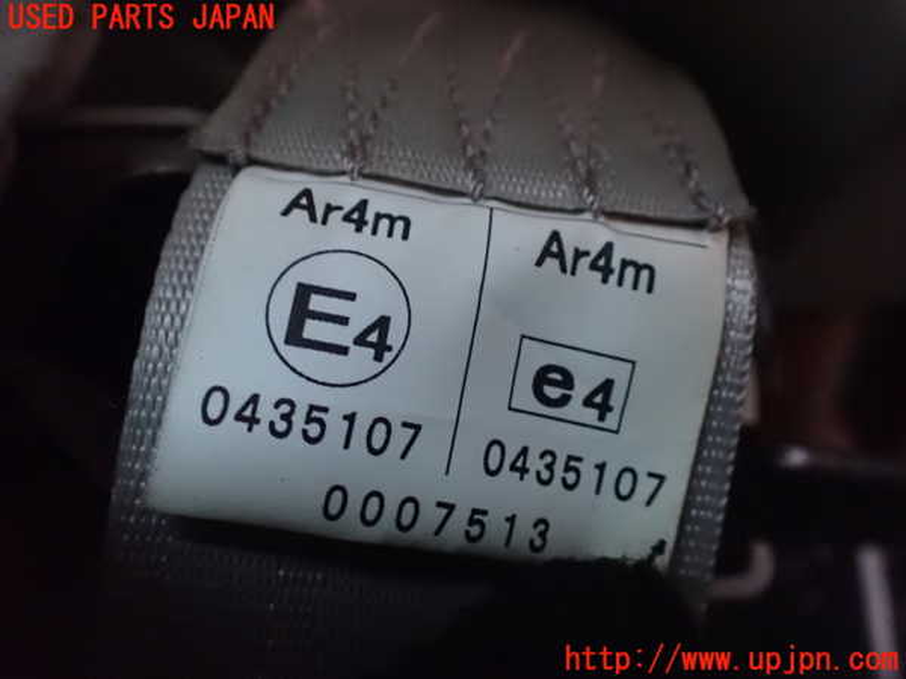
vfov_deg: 46.8
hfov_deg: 60.0
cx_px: 453
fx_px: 785
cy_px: 340
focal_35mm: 30
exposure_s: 1/25
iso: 1600
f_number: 2.3
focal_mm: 5.4
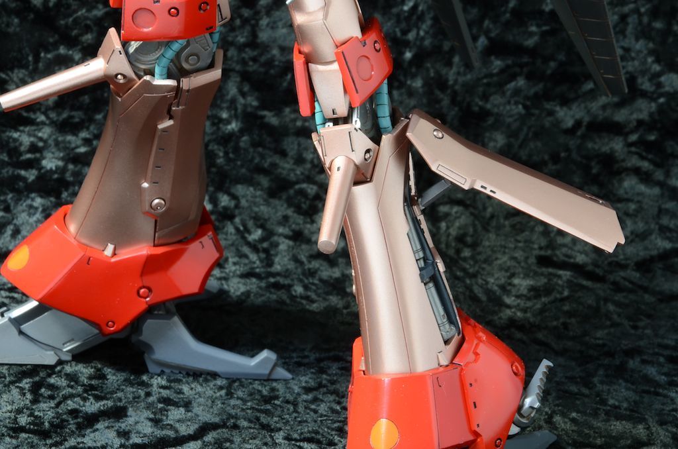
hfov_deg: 13.1
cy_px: 224
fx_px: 2960
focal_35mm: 158
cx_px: 339
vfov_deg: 8.7
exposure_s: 13
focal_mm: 105
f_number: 29
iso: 100
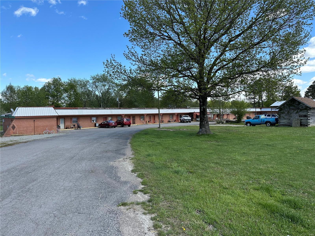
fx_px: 218
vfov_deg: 56.8
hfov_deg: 71.6
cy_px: 118
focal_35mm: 24
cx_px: 158
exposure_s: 1/2299
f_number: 1.78
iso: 80
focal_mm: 6.86
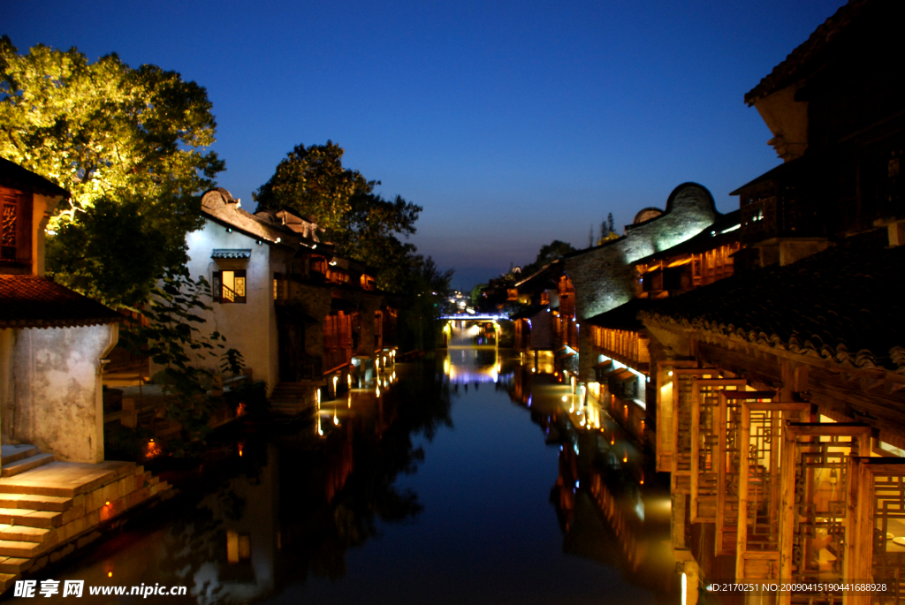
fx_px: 755
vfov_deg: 43.7
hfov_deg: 61.9
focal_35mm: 30
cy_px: 302
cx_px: 452
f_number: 3.8
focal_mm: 20
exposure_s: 1
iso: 500
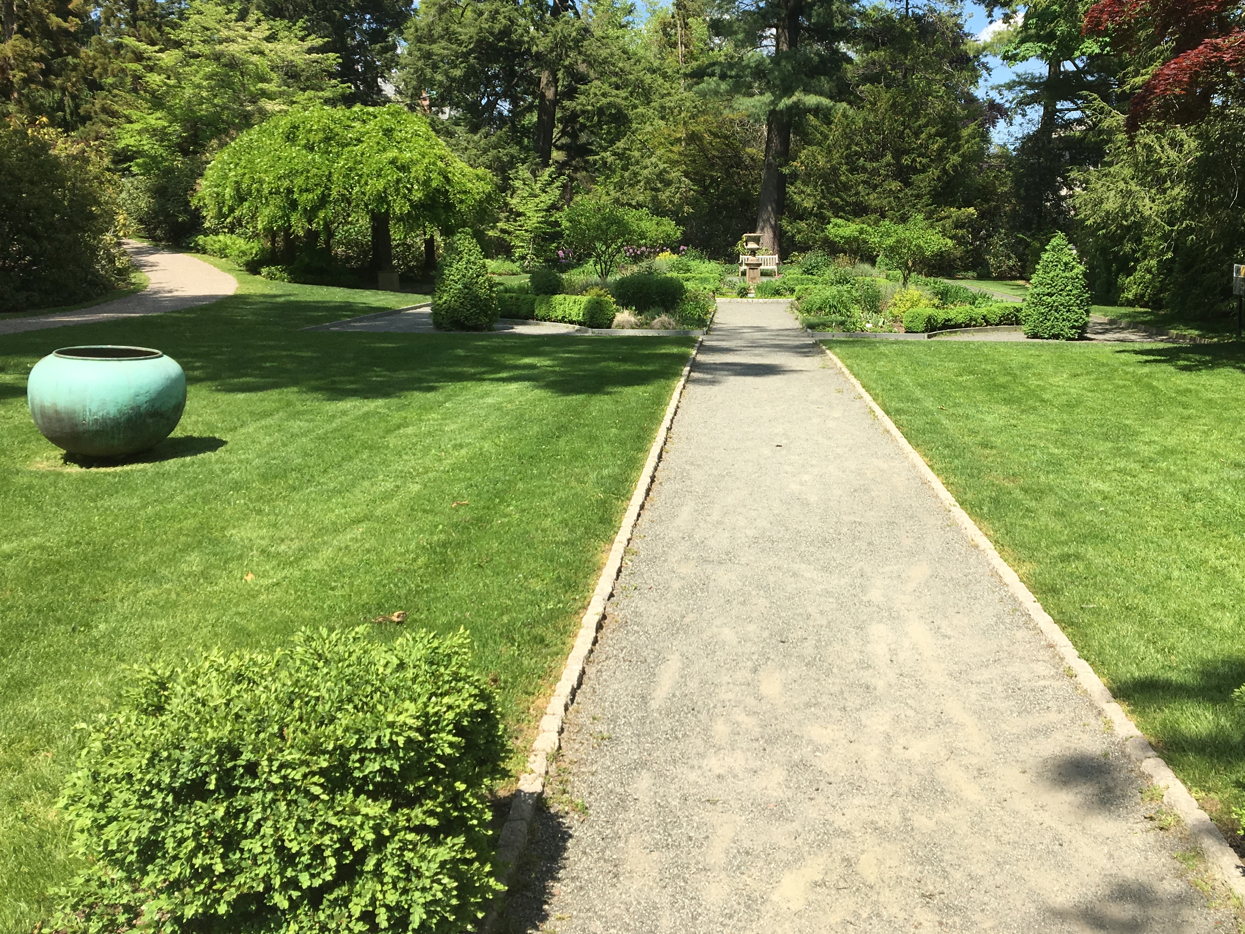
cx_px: 762
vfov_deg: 38.5
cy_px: 373
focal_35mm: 37
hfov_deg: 49.7
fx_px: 1331
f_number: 2.2
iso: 25
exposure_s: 1/1261
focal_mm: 4.15
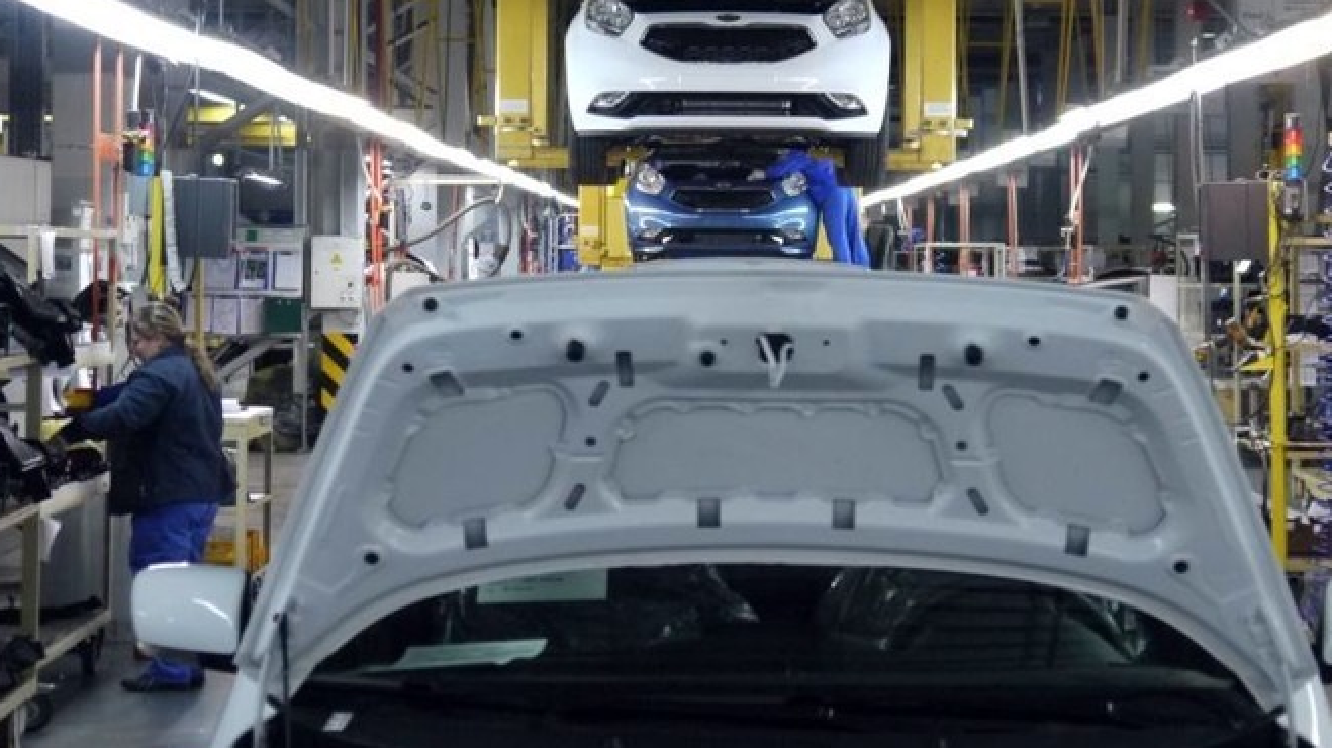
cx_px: 798
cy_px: 210
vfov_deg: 13.4
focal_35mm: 90
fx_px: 3177
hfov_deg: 23.6
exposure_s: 1/40
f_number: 5.2
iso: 800
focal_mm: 34
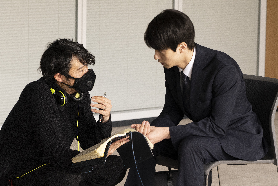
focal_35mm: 157
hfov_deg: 13.1
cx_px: 139
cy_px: 93
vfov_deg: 8.7
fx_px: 1212
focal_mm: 105
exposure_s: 1/100
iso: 1600
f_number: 5.6
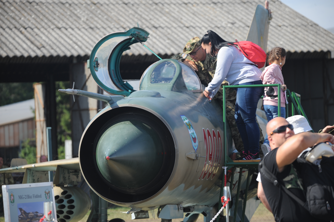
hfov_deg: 10.6
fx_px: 1808
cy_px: 111
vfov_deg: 7.0
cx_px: 167
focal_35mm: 195
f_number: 6
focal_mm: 195
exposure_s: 1/500
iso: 250
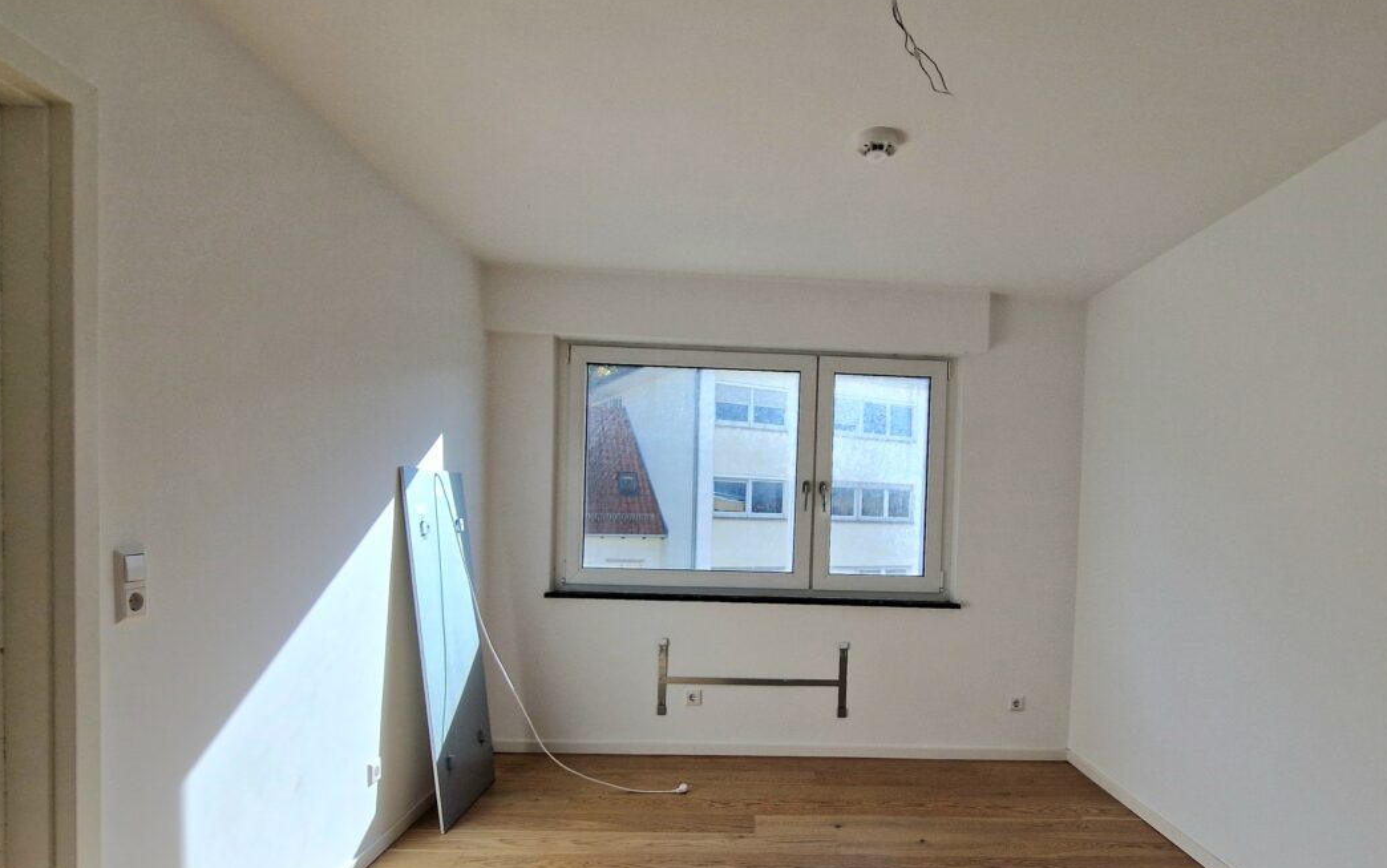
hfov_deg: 87.3
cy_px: 550
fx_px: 718
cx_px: 800
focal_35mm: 19
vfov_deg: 61.3
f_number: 2.2
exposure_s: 1/1111
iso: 50
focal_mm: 2.2
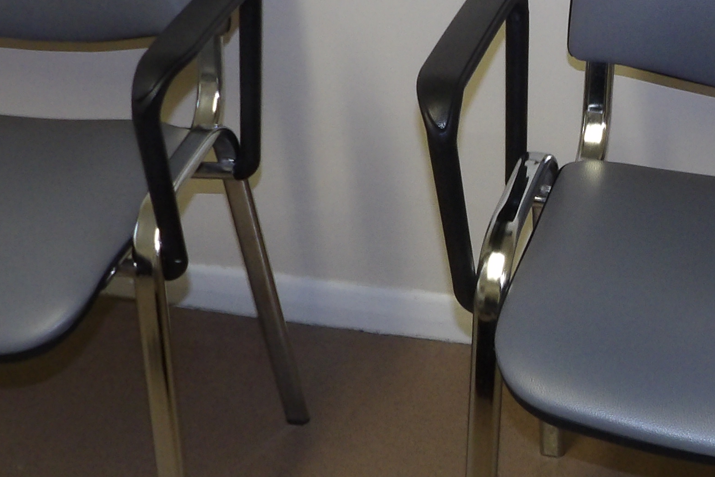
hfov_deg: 27.0
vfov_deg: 18.4
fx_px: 1470
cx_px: 525
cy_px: 238
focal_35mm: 74
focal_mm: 4.3
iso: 200
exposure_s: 1/34
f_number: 3.2
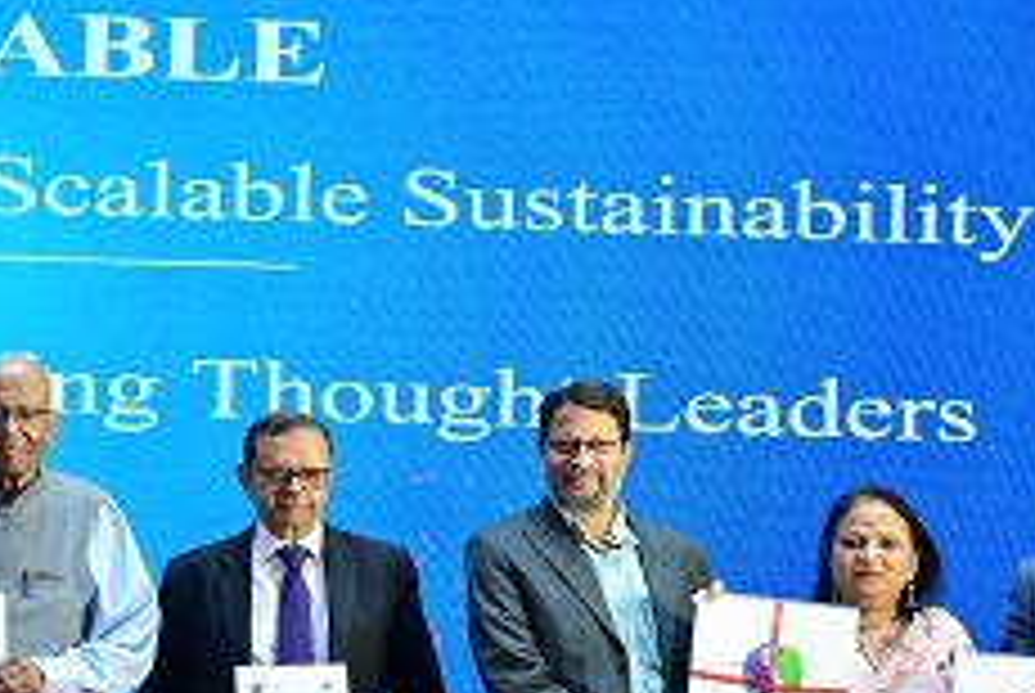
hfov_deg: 14.3
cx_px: -117
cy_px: 639
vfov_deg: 9.8
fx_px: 4030
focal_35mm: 140
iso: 800
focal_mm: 42
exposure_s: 1/100
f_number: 4.5
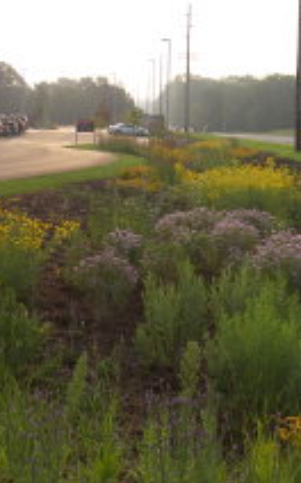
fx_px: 921
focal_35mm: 70
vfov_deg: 29.4
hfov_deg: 18.4
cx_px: 226
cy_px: 262
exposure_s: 1/400
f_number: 3.2
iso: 50
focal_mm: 7.4
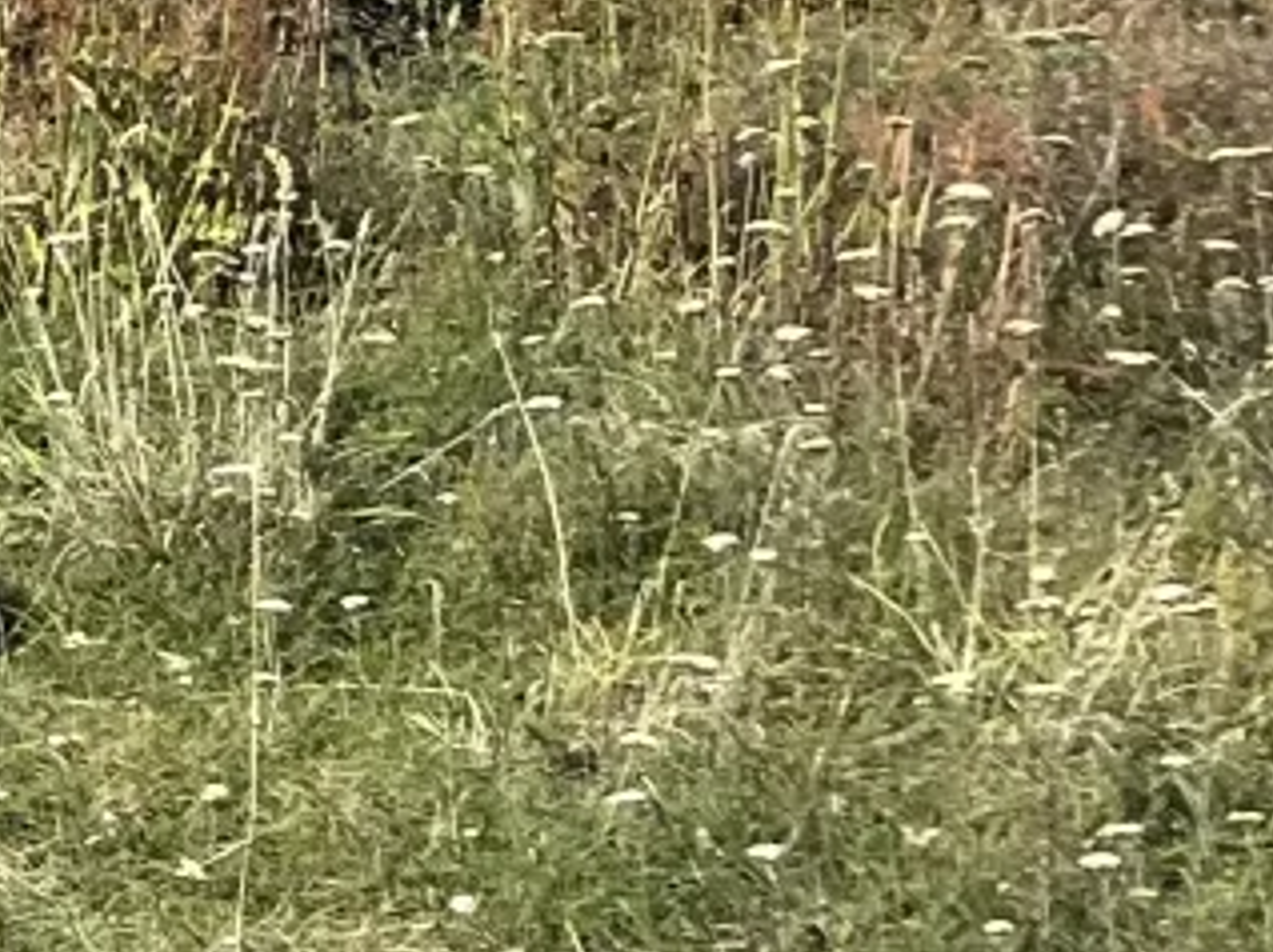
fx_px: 5769
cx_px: -2442
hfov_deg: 9.8
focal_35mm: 157
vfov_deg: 9.0
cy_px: -872
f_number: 1.6
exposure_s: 1/6173
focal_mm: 5.1
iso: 50
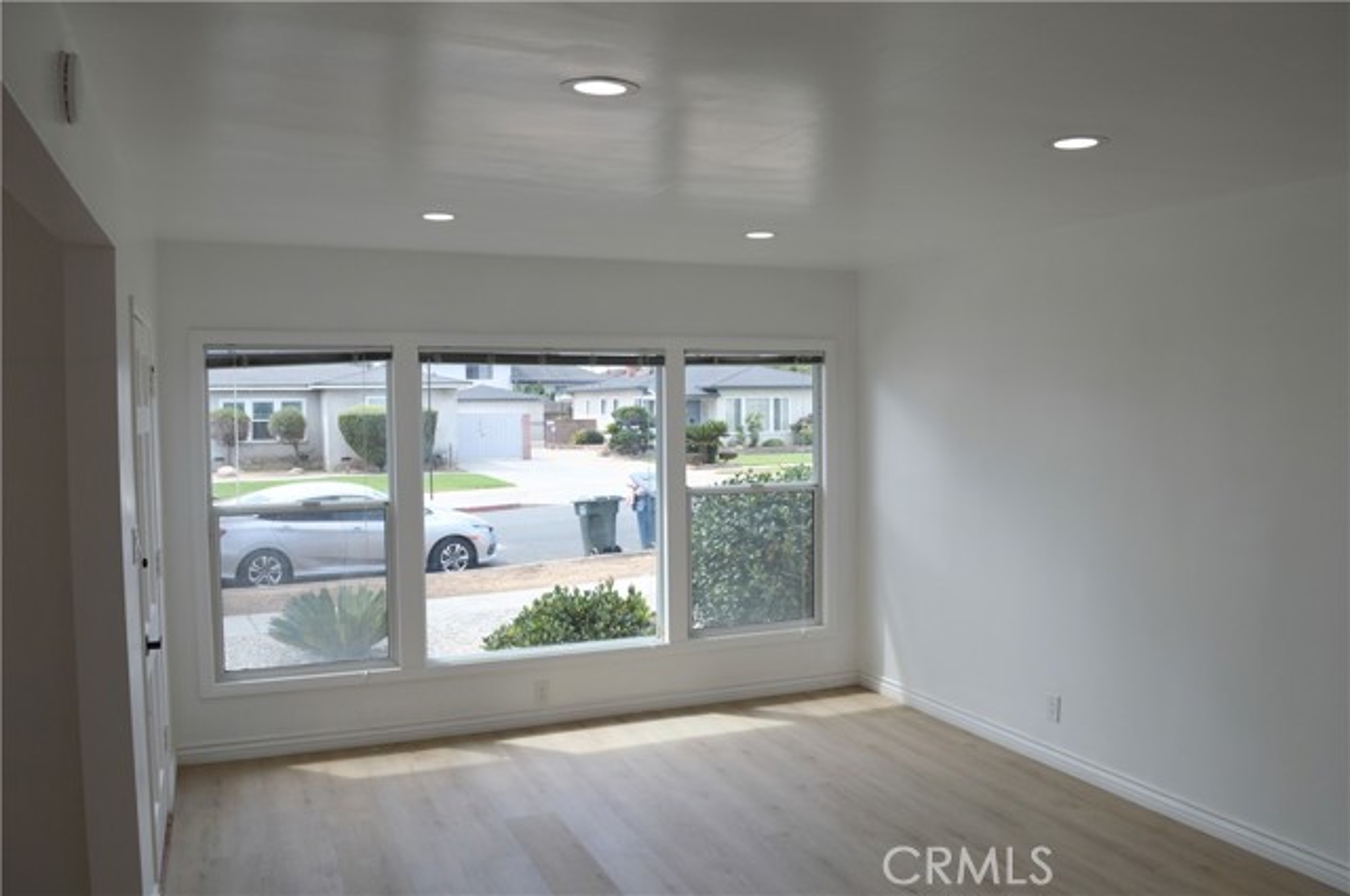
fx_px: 1011
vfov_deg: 47.8
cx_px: 675
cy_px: 448
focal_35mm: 27
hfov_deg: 67.4
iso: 110
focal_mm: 18
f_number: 5.6
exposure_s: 1/125
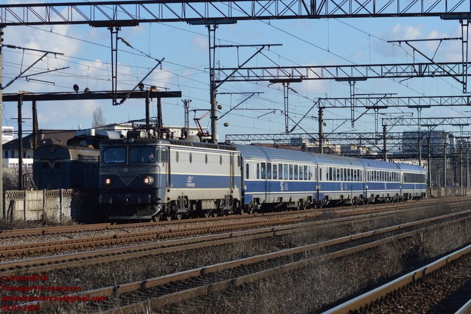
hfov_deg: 24.6
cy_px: 157
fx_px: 1079
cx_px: 236
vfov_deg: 16.6
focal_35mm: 82
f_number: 5.6
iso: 400
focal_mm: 55
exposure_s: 1/1250
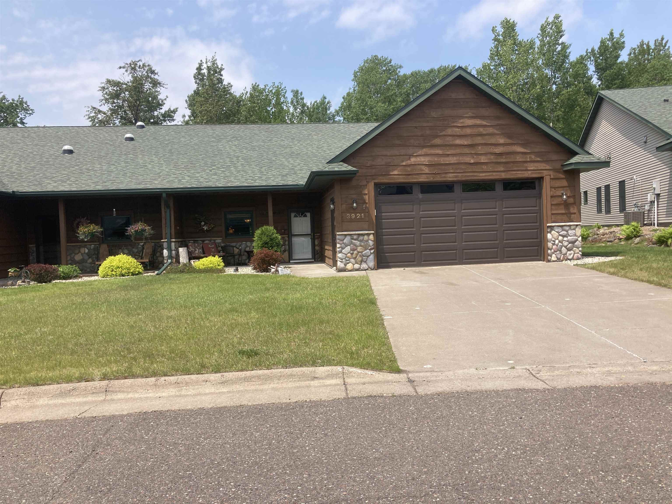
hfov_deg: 63.4
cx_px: 336
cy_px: 252
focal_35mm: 28
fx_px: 544
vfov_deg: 49.7
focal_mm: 3.99
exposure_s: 1/1715
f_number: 1.8
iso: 20
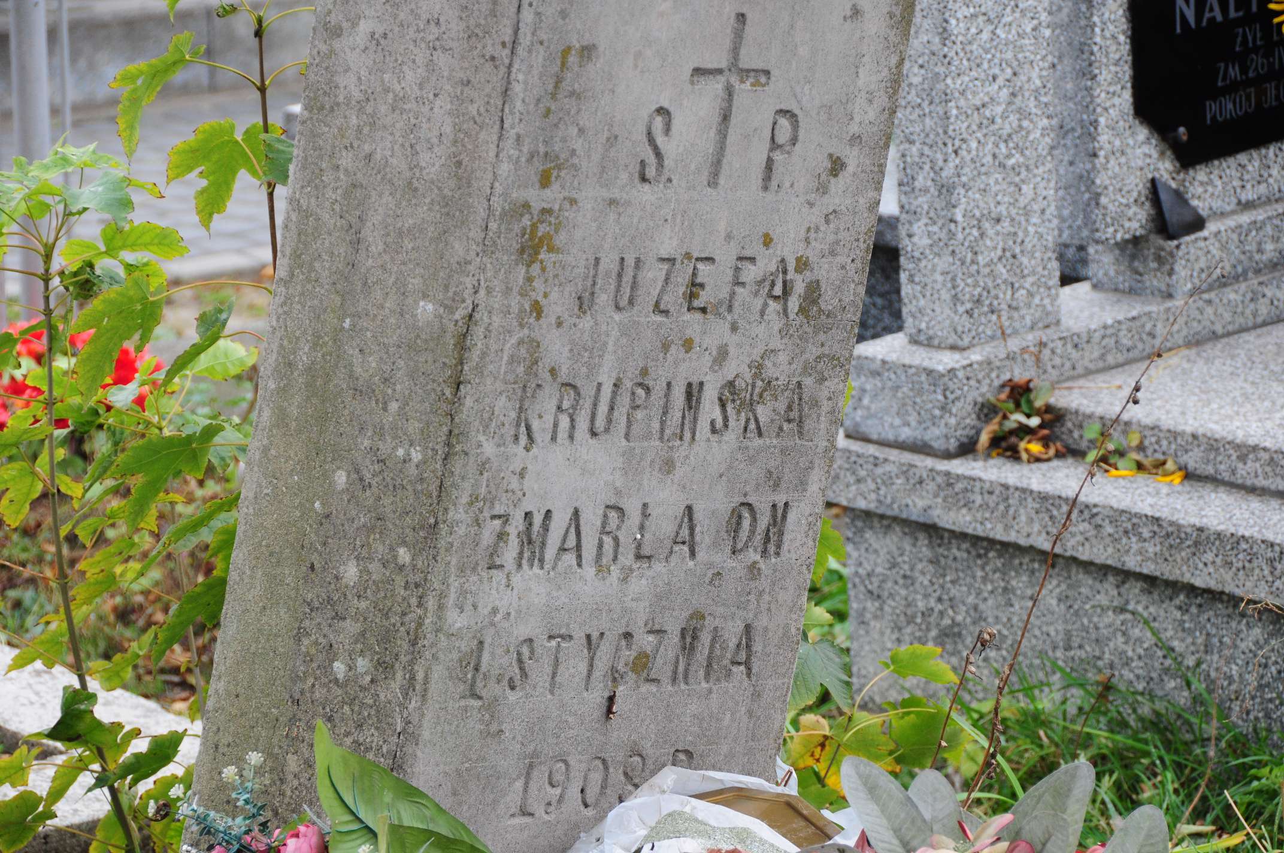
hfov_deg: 14.4
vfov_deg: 9.6
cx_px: 642
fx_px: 5076
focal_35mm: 142
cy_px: 426
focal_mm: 95
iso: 500
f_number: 7.1
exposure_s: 1/320
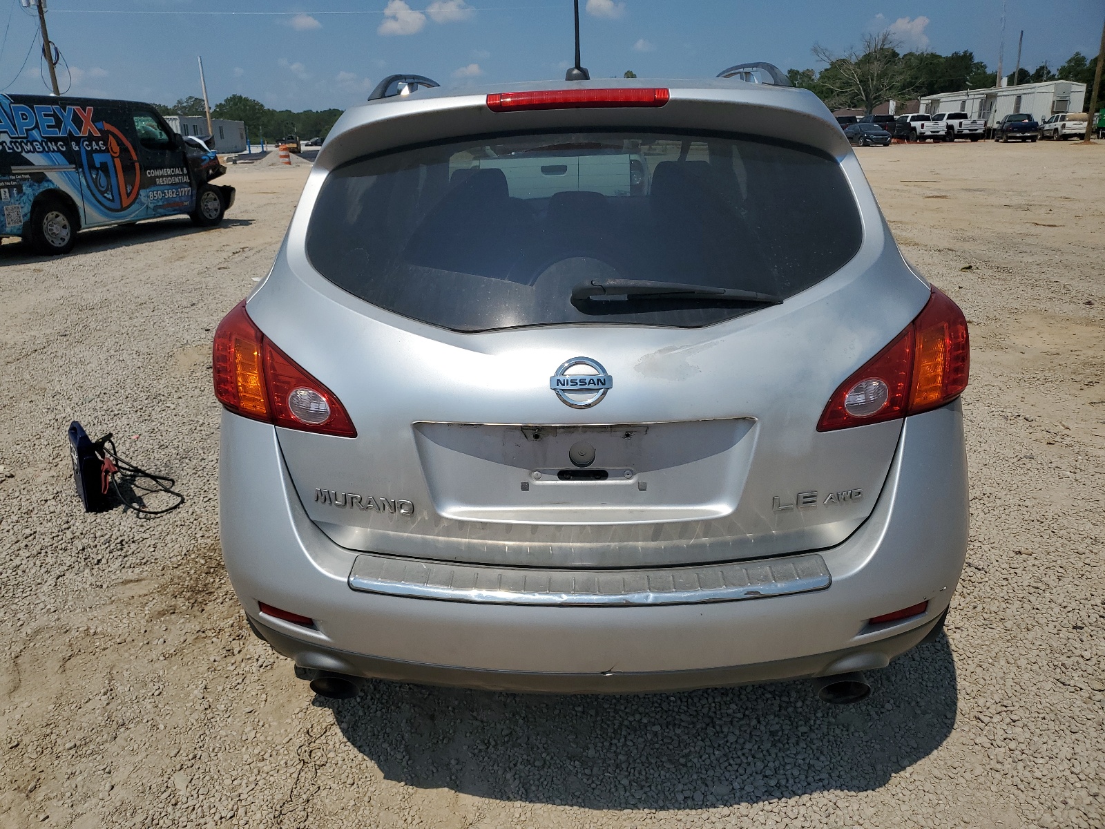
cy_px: 414
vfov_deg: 53.1
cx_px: 552
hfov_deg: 67.3
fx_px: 830
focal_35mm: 26
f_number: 1.5
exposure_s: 1/10000
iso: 52
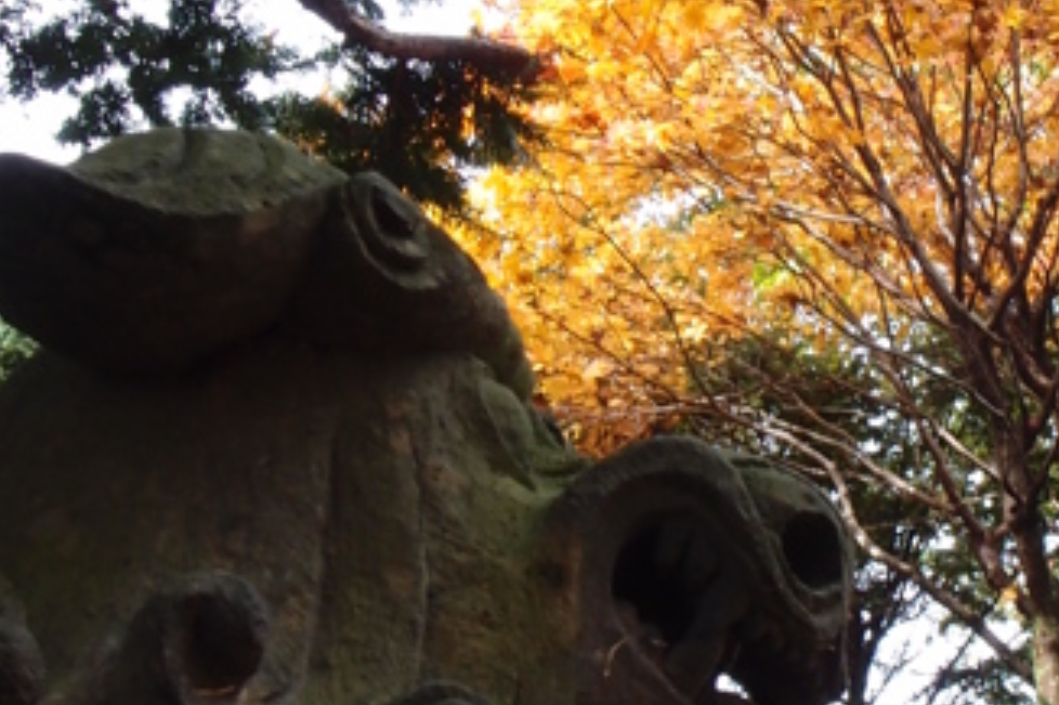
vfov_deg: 13.9
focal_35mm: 98
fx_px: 2881
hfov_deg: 20.6
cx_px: 854
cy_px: 403
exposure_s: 1/50
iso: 100
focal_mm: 6.48
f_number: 5
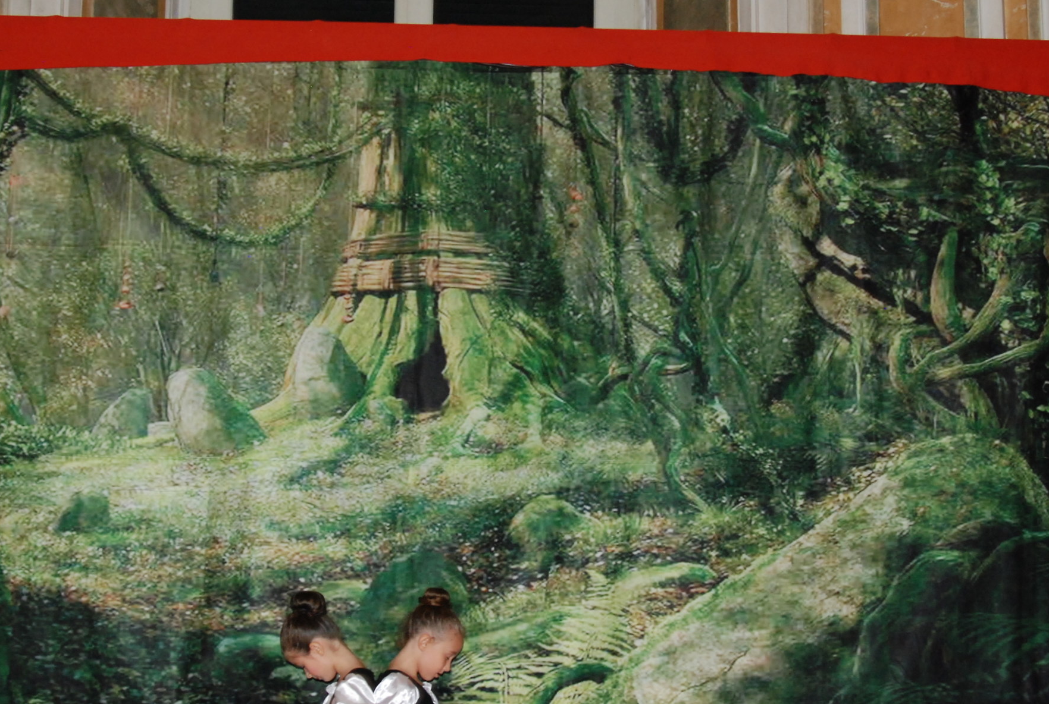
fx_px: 1431
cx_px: 560
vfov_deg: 27.6
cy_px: 426
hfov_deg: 40.2
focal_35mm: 49
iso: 800
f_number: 5.6
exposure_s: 1/60
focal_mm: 24
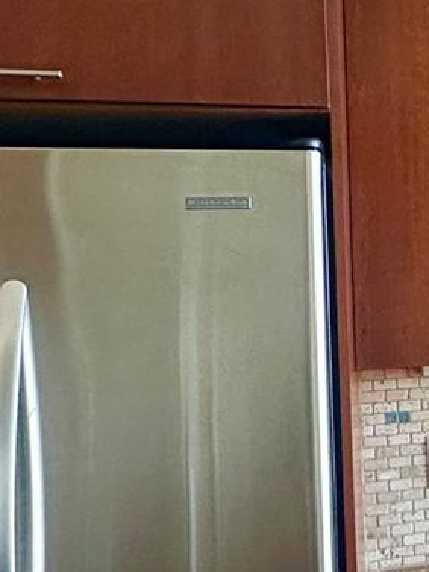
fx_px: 941
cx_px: 788
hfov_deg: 19.1
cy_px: 267
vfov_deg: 33.8
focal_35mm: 57
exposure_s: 1/120
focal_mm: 2.22
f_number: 2.2
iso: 160
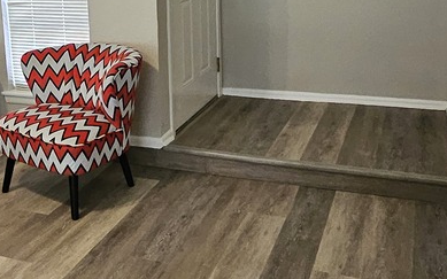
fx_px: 621
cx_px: 72
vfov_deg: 25.0
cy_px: 61
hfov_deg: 37.7
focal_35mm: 51
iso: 400
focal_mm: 1.74
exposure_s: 1/60
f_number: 2.2
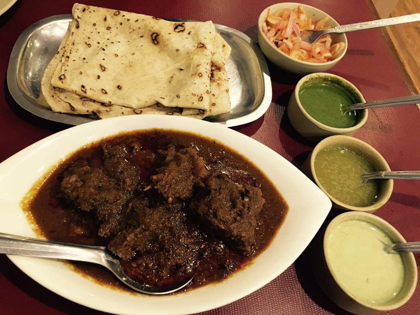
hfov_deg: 61.7
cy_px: 158
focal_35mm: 29
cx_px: 210
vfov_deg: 48.2
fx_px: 352
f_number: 2.2
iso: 200
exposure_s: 1/17
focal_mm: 4.15
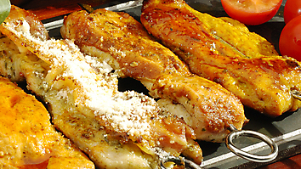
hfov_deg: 10.3
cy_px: 78
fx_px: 1660
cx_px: 76
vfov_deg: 5.8
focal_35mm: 208
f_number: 20
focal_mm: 78
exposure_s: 1/100
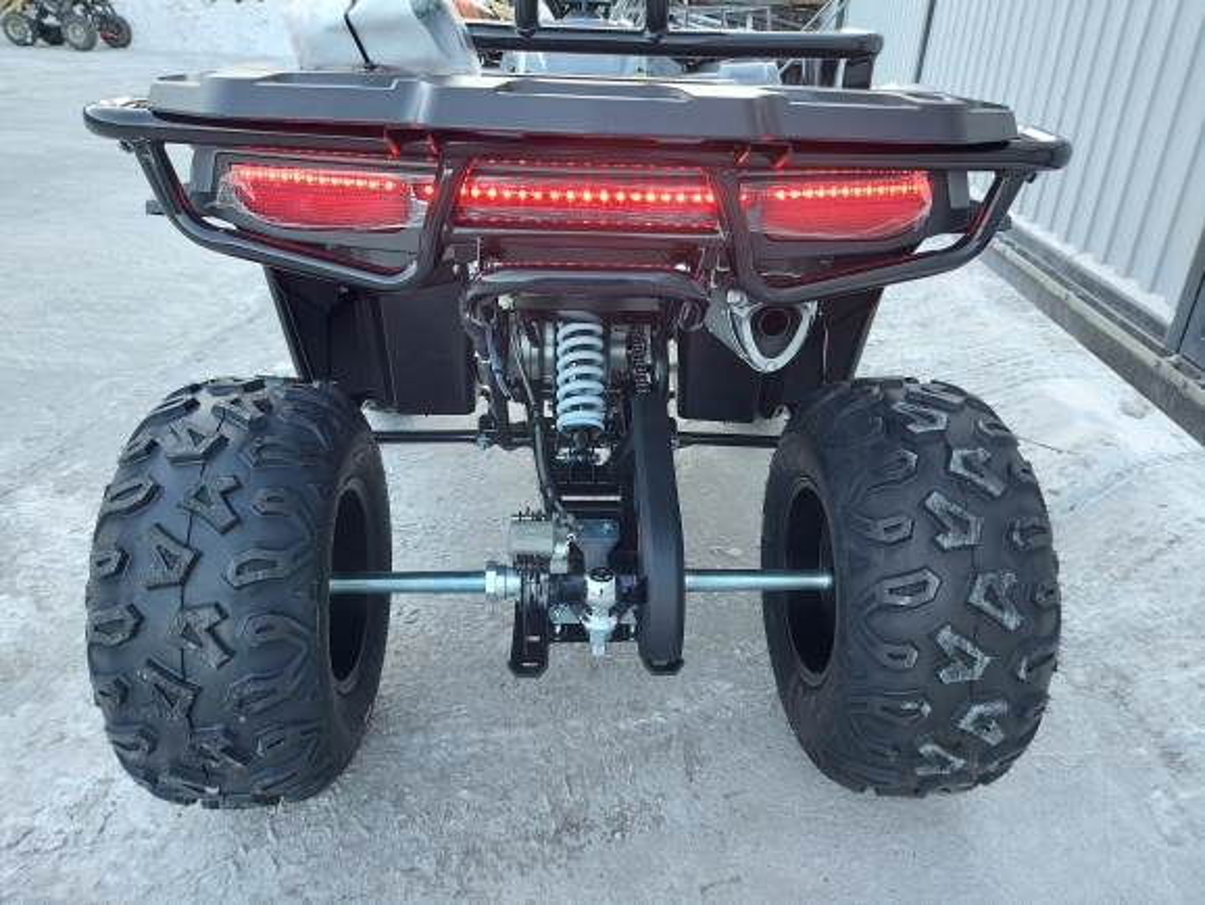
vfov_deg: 56.9
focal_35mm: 24
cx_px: 602
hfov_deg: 71.6
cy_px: 452
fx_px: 836
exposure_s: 1/50
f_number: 1.8
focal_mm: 5.23
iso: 40
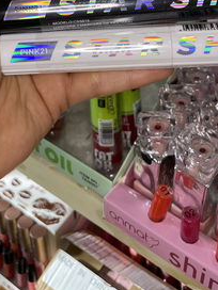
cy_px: 8
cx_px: 81
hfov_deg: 28.5
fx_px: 428
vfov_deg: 34.5
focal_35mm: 51
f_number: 1.6
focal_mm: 4.2
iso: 80
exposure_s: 1/121
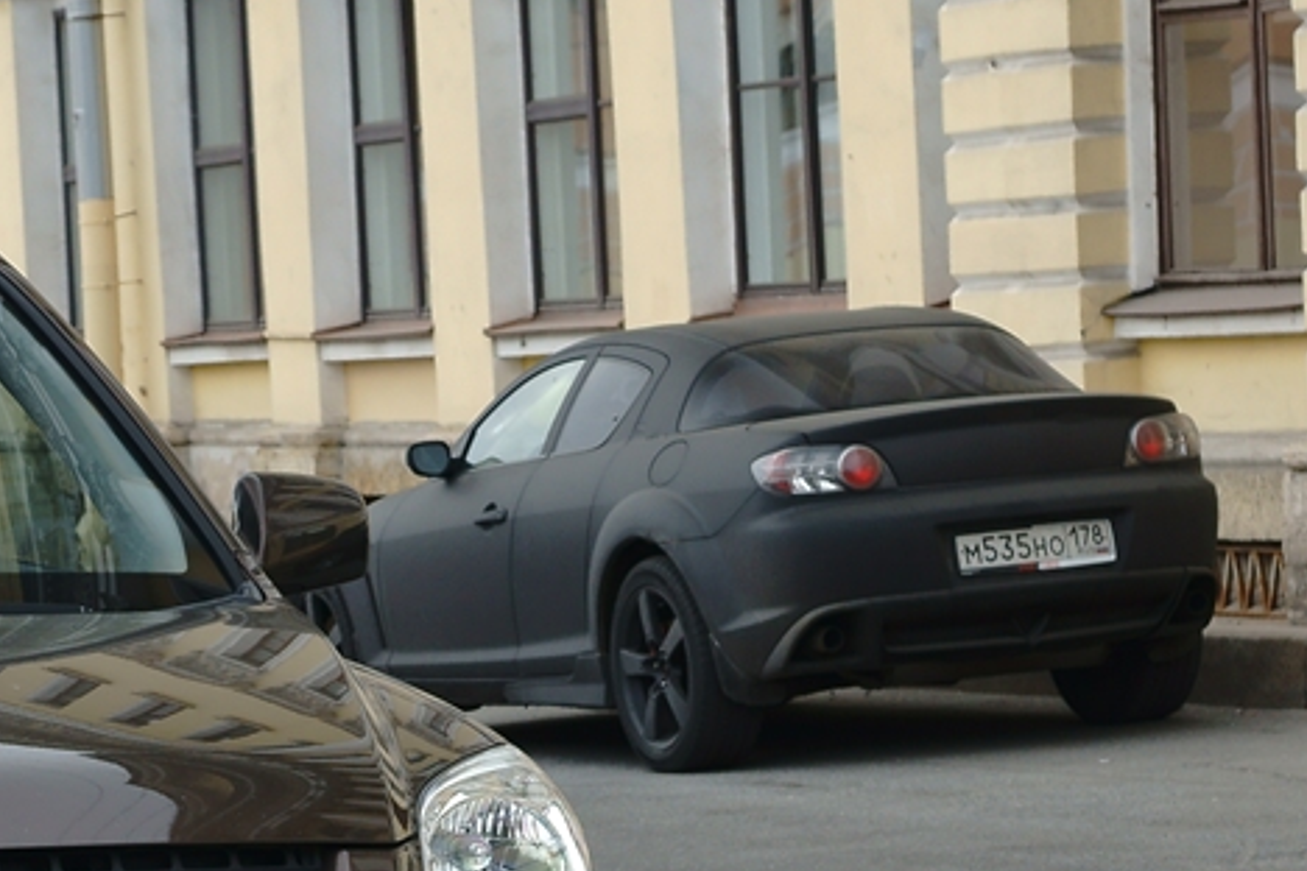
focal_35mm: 154
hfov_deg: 13.1
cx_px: -20
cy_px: 896
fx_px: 5591
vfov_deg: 8.9
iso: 100
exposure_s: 1/40
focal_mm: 40
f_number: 5
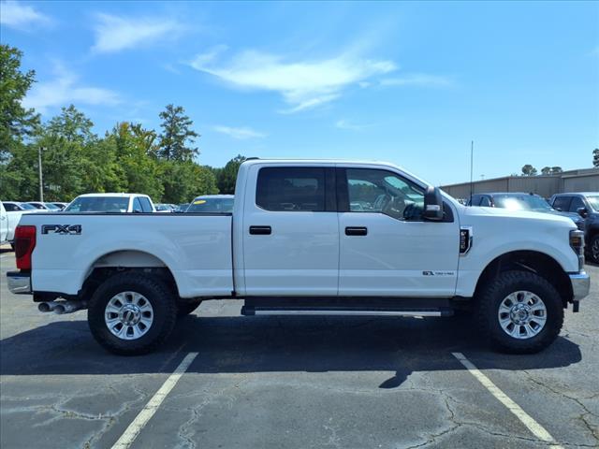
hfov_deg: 65.3
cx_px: 300
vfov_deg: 51.4
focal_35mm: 27
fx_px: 467
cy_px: 224
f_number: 1.9
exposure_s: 1/2500
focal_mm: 3.58
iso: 40
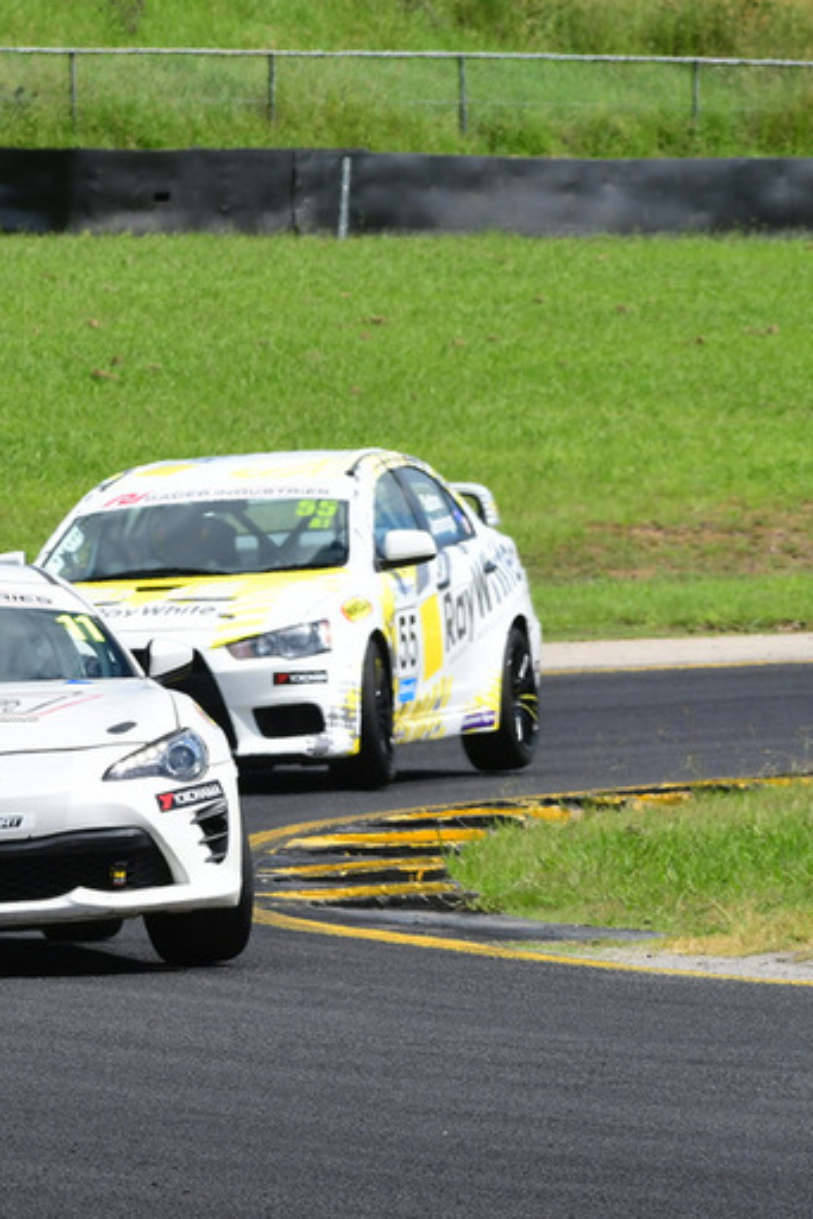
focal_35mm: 468
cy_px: 618
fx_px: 15852
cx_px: -67
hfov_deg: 2.9
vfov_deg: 4.4
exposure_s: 1/640
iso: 400
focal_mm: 200
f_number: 11
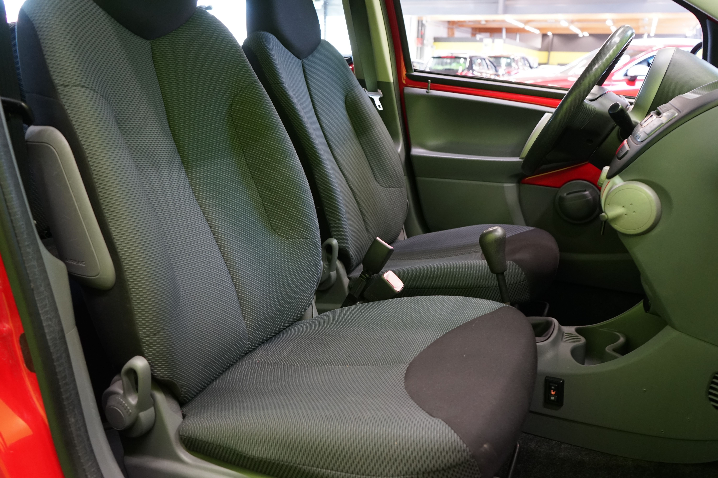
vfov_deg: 45.0
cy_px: 239
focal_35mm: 29
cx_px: 359
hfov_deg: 63.7
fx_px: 578
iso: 1600
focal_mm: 29
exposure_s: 1/20
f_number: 5
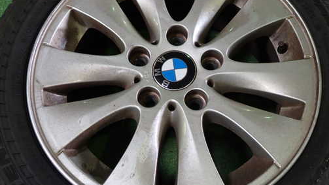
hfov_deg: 51.5
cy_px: 91
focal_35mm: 39
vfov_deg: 30.4
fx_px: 340
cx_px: 181
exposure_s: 1/40
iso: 200
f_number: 2.3
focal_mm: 5.4
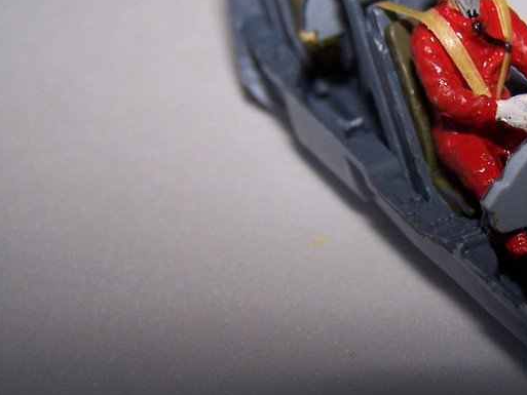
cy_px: 177
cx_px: 461
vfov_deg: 18.7
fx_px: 1203
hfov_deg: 24.1
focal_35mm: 79
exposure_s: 1/60
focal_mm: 6.3
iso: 80
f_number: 2.8
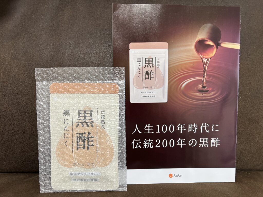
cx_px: 132
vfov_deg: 53.1
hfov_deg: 67.3
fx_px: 198
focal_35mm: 26
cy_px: 98
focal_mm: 5.7
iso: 125
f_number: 1.5
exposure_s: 1/100
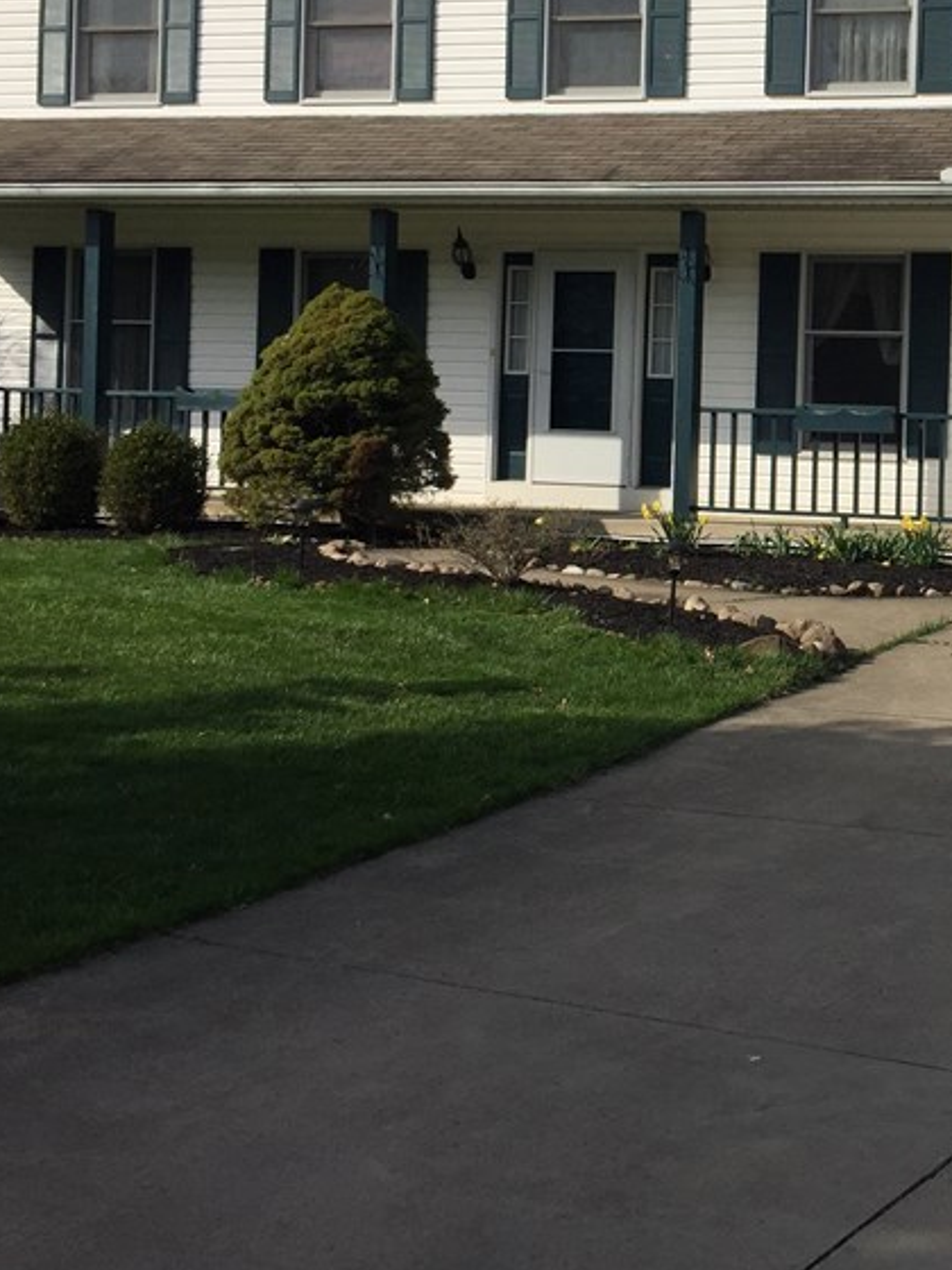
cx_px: 968
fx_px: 1943
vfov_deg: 35.9
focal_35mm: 53
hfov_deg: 26.0
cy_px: 456
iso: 32
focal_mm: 4.15
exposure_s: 1/2825
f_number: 2.2
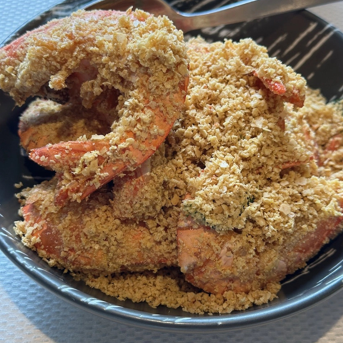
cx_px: 172
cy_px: 158
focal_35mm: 57
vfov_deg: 30.0
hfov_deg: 30.0
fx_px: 639
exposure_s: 1/100
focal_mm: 6.9
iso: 125
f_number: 1.8
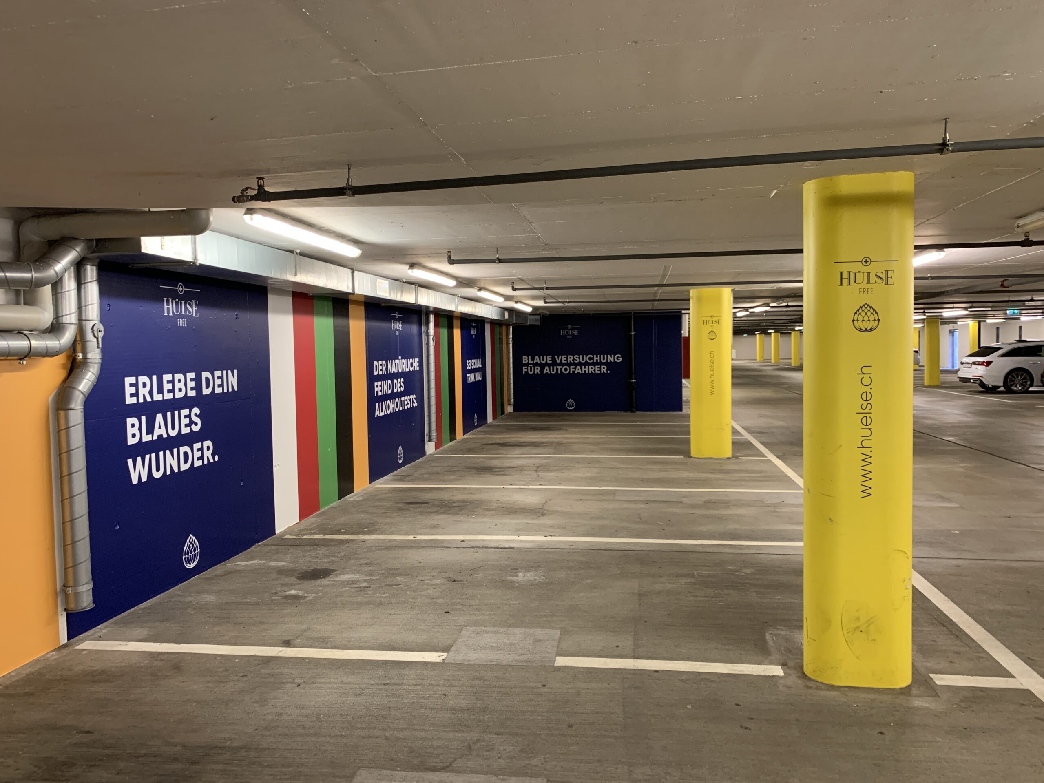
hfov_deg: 67.3
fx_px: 784
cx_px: 522
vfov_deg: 53.1
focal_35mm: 26
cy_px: 392
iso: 250
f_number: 1.8
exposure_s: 1/50
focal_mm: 4.25
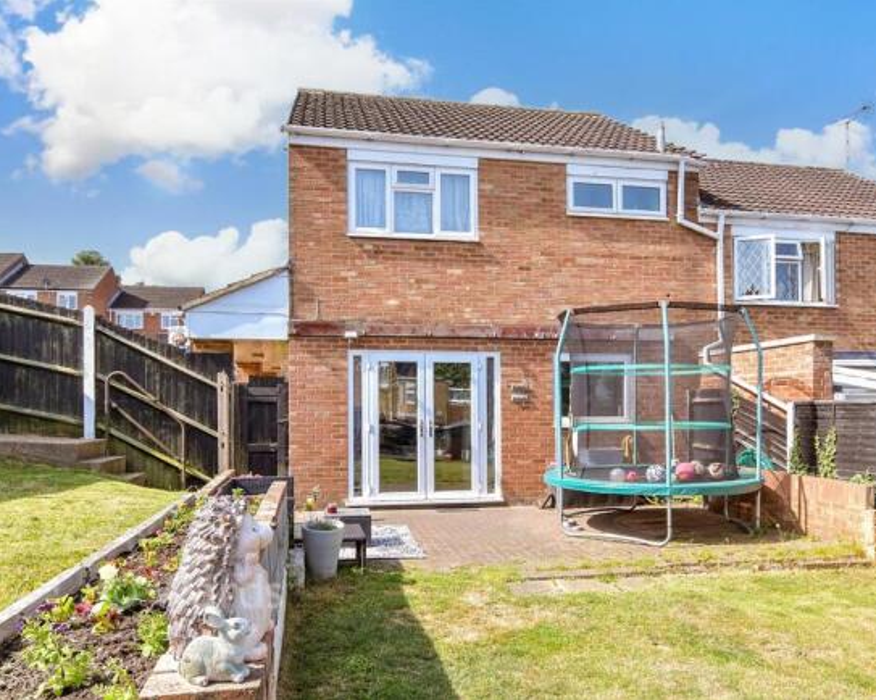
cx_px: 448
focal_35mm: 17
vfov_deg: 76.9
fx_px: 441
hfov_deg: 89.6
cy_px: 351
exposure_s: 1/160
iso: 160
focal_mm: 10
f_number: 8
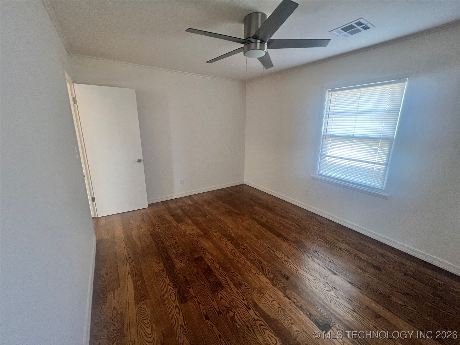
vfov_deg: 89.9
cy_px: 172
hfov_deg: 106.2
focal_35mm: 13
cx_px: 230
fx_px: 173
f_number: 1.8
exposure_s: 1/60
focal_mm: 1.57
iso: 250
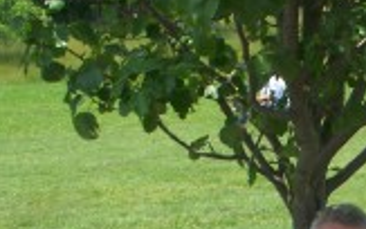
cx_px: 393
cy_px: 315
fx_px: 1048
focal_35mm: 105
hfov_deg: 19.1
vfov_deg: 12.0
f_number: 5
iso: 80
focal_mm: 7.54
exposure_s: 1/320
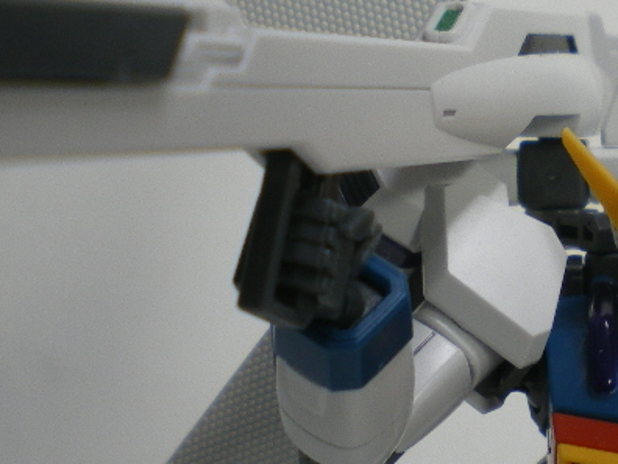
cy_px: 189
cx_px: 459
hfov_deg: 20.9
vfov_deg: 15.9
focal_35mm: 93
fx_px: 1660
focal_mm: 6.3
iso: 64
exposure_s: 1/50
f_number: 3.1
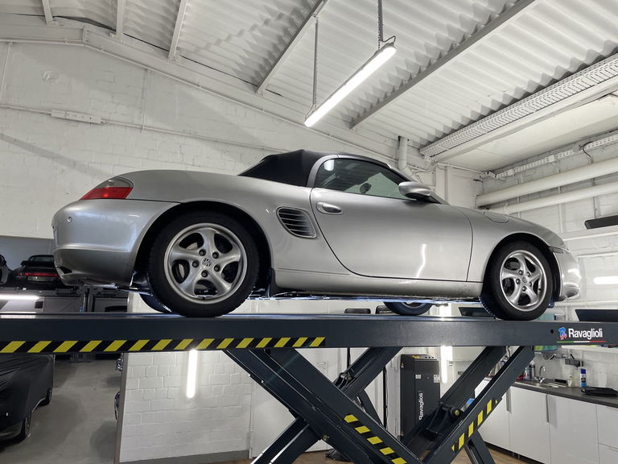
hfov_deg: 67.3
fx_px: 464
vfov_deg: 53.1
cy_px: 232
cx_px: 309
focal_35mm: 26
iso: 80
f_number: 1.6
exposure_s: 1/100
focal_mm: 4.2
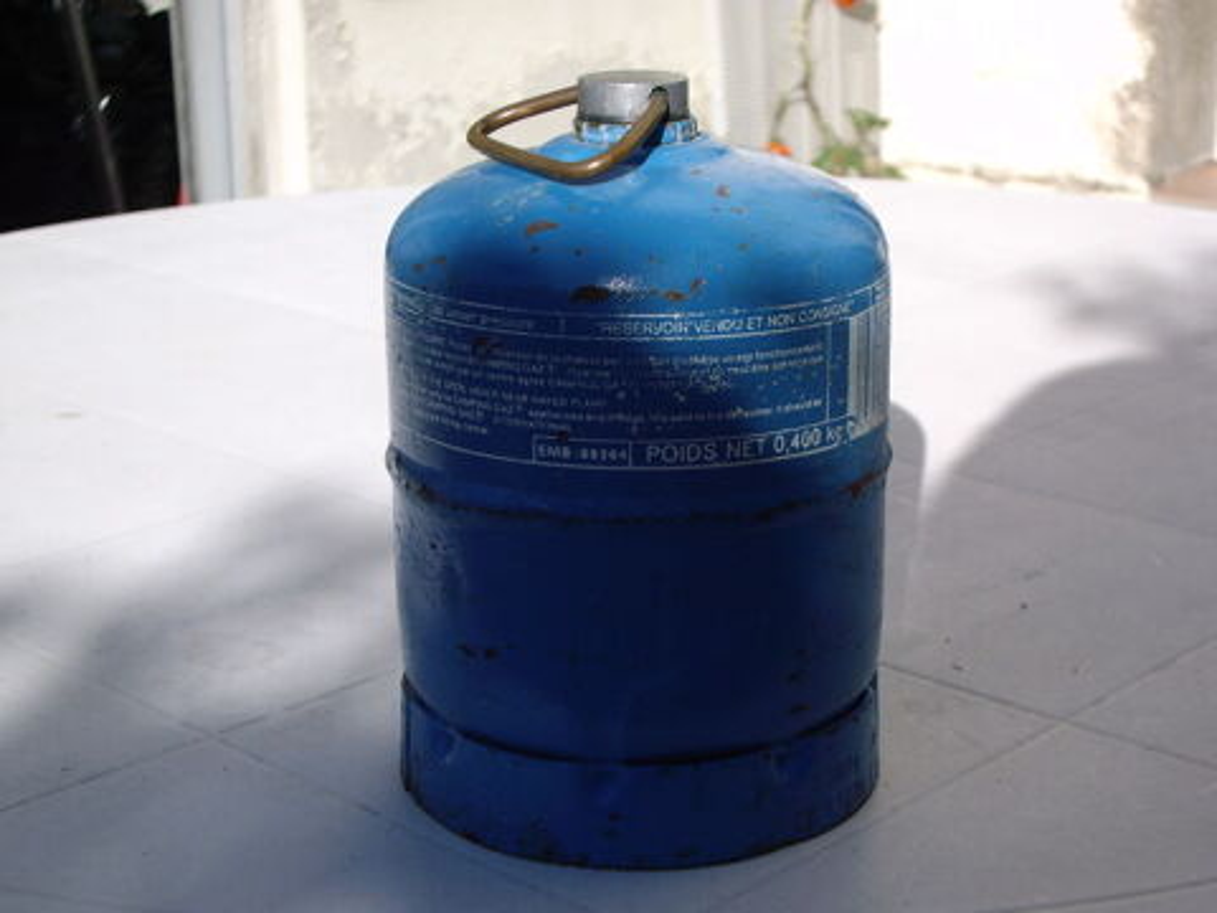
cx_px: 608
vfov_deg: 22.3
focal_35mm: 66
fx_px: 2320
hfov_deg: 29.4
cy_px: 456
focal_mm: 10.7
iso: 64
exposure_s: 1/1000
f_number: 5.8
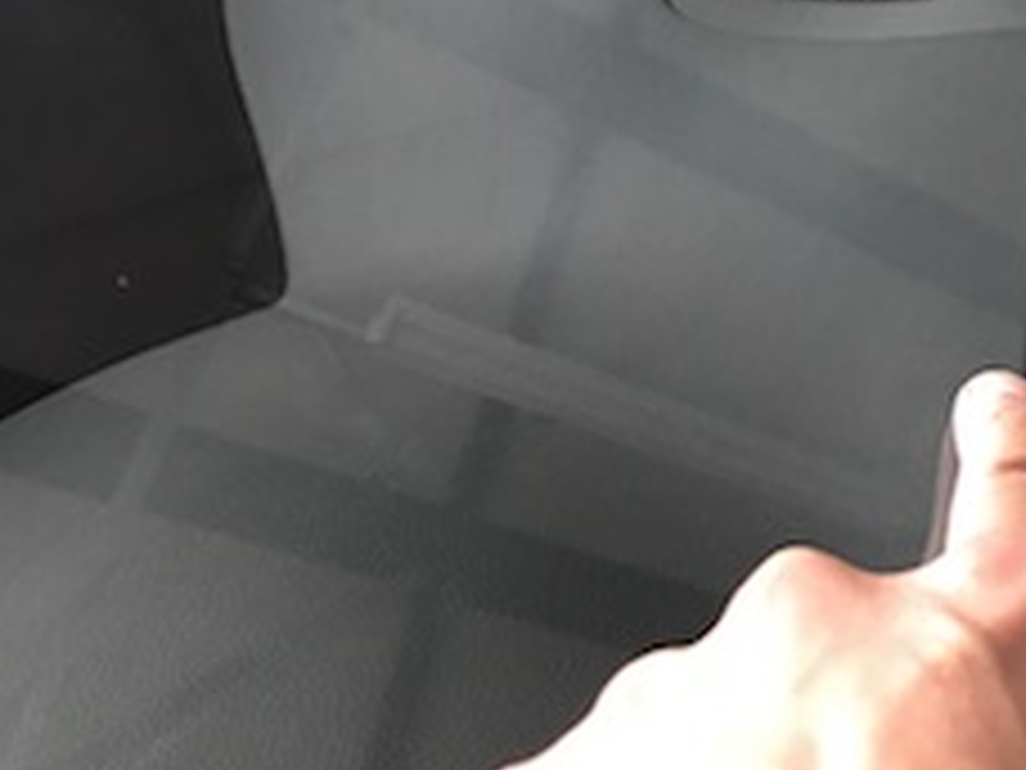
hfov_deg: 31.3
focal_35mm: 59
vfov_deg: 24.8
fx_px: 1749
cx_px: 904
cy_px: 315
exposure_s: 1/13
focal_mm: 3.99
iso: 100
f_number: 1.8
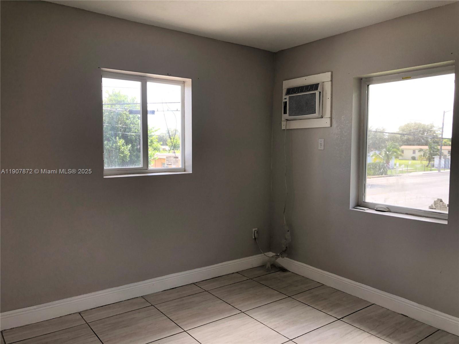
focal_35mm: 28
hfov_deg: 63.4
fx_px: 371
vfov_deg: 49.7
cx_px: 230
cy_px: 172
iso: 40
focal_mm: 3.99
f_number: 1.8
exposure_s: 1/120
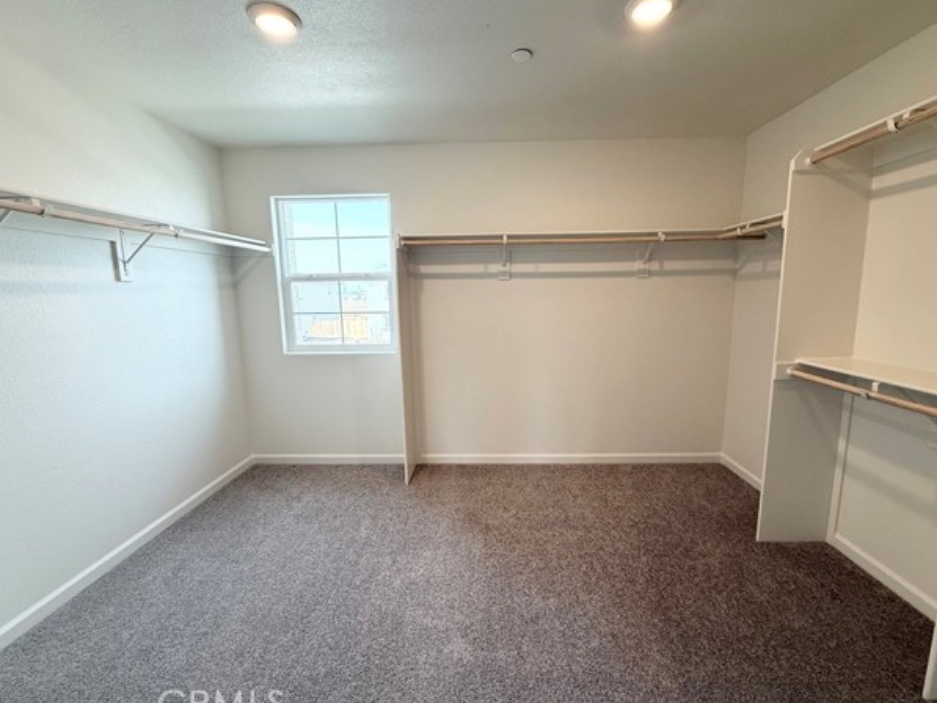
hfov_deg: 98.1
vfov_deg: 81.8
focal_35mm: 15
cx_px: 480
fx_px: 406
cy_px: 350
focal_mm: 2.22
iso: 125
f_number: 2.2
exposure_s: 1/120
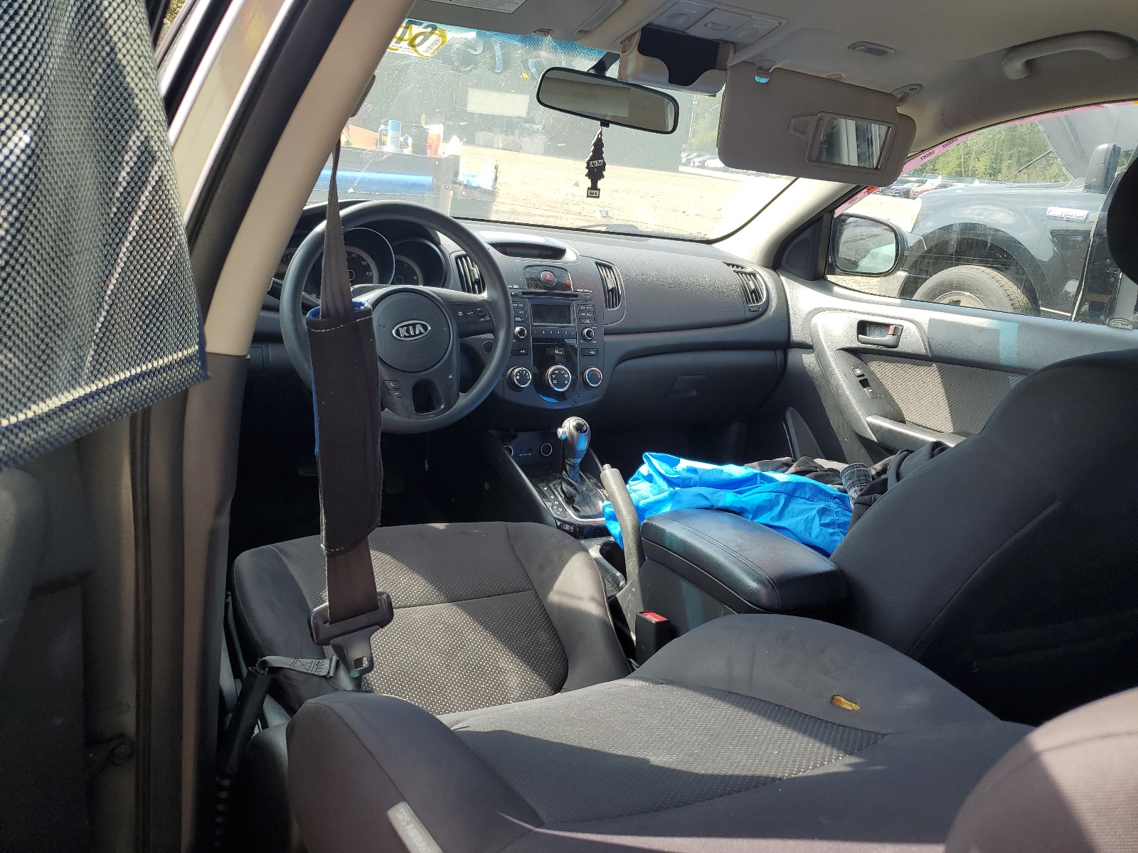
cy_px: 426
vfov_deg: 53.1
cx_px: 569
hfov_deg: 67.3
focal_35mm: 26
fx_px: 855
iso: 50
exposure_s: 1/455
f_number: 1.5
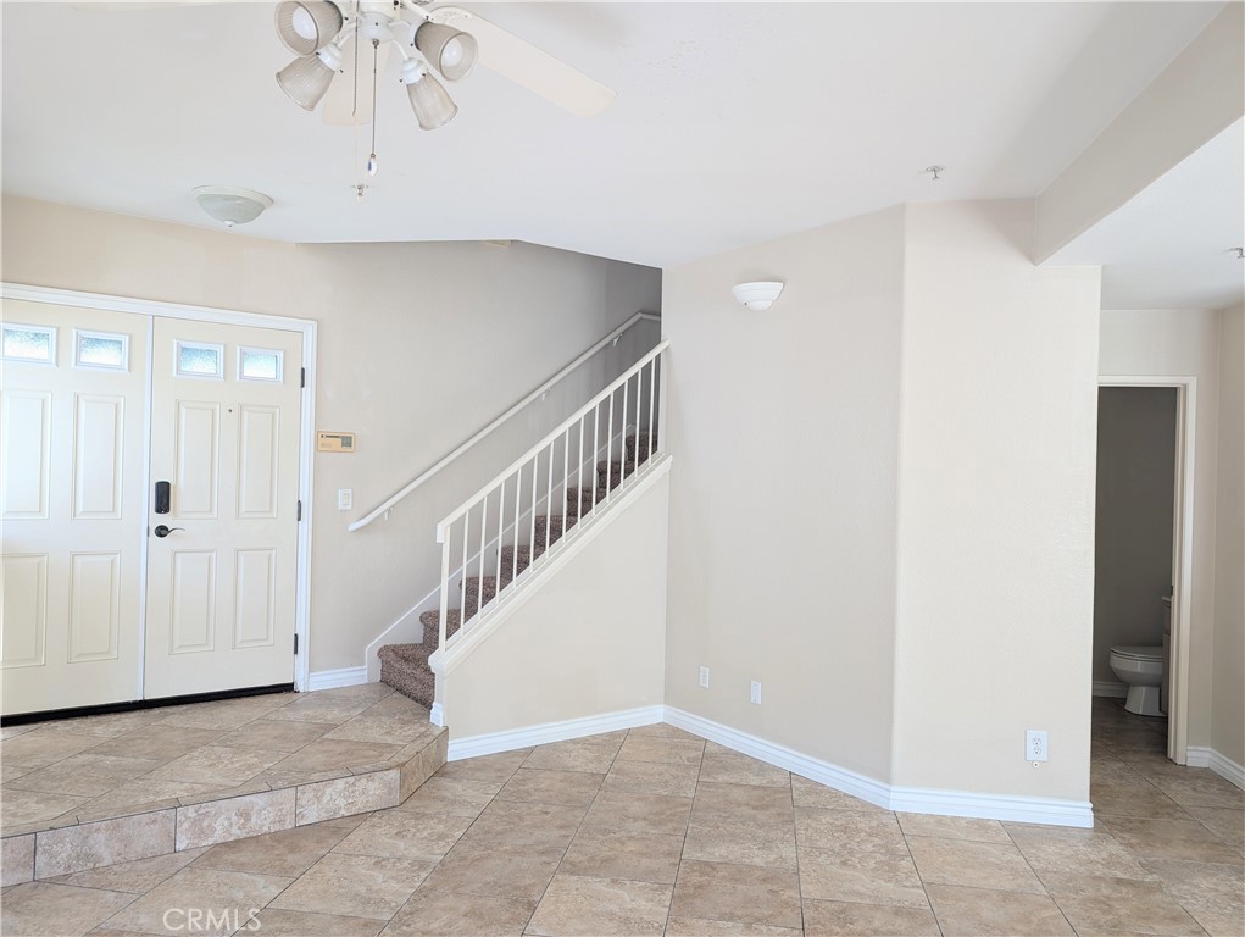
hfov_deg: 71.5
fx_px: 864
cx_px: 622
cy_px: 468
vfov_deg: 56.9
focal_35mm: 24
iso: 21
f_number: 1.68
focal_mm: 6.9
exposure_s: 1/34.7
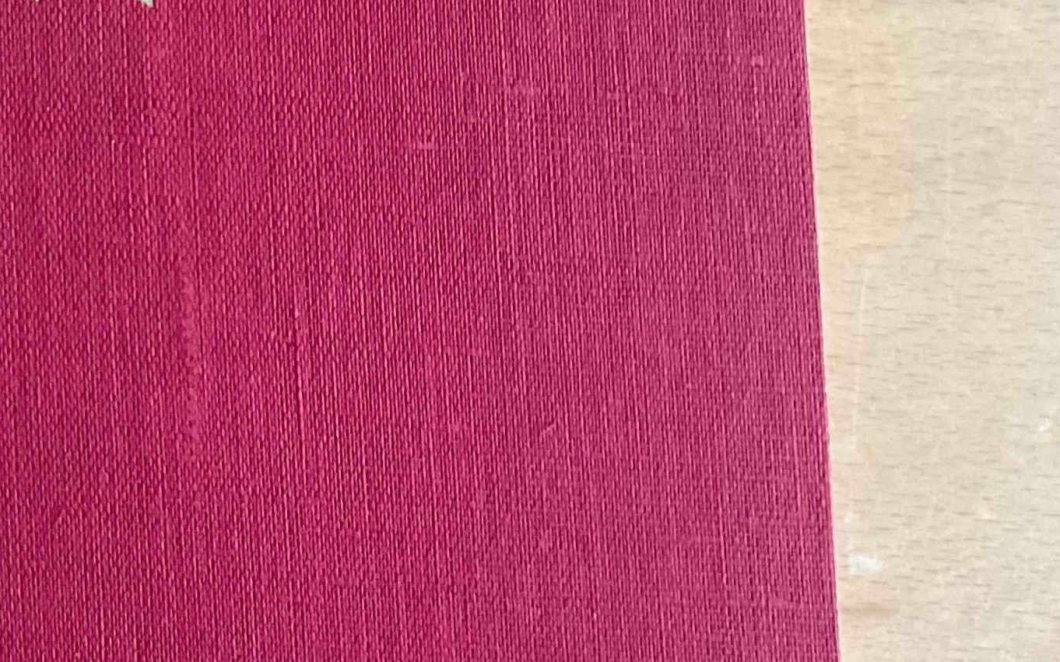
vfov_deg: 14.2
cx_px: -345
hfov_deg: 20.6
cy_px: 68
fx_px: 2629
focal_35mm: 91
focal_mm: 3
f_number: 1.8
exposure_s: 1/40
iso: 250
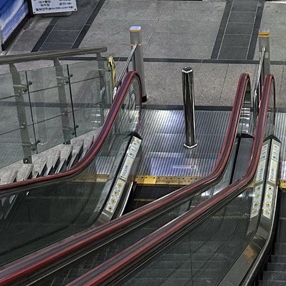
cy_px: -96
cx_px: 313
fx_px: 860
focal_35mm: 92
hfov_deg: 18.2
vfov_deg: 17.6
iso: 200
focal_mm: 6.86
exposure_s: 1/60
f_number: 1.78
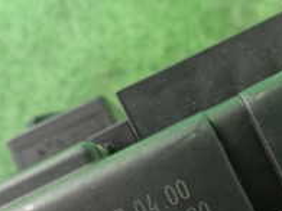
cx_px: 282
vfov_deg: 18.7
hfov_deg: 24.2
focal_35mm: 77
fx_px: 627
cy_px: 198
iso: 800
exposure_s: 1/30
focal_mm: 4.5
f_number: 2
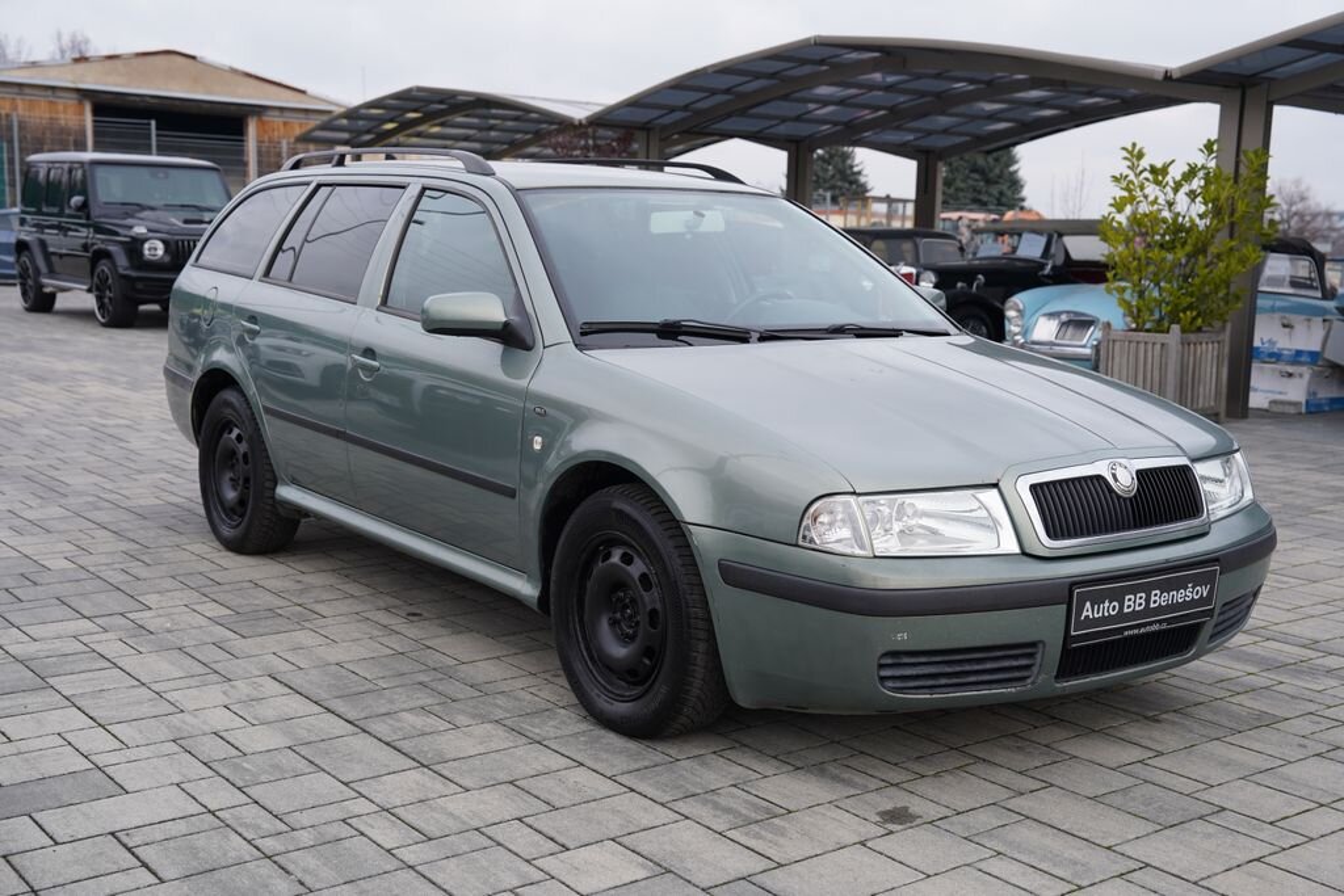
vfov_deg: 31.2
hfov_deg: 45.4
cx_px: 672
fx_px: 1605
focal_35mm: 43
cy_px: 448
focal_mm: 43
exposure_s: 1/125
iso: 100
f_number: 4.5
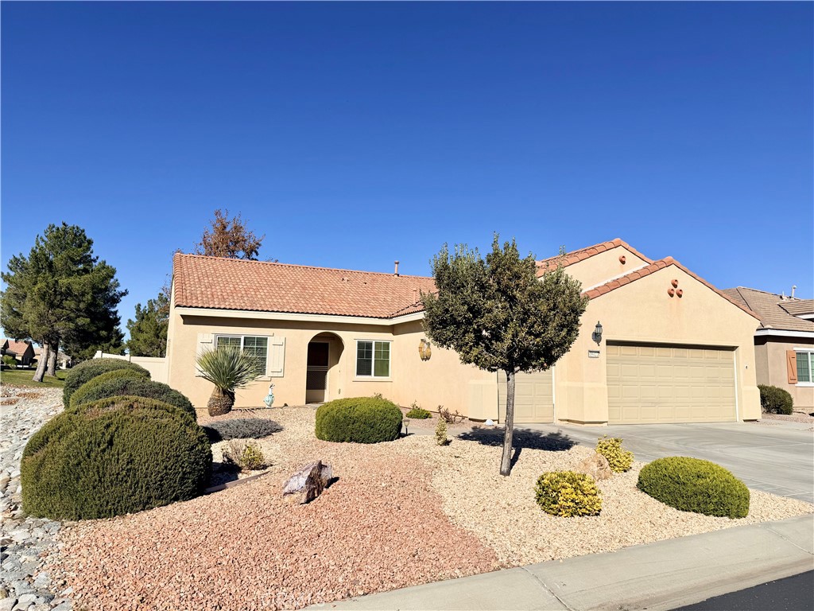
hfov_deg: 71.6
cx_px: 407
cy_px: 306
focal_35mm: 24
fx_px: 564
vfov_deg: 56.8
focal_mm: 6.76
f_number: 1.78
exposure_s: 1/10309
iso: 80
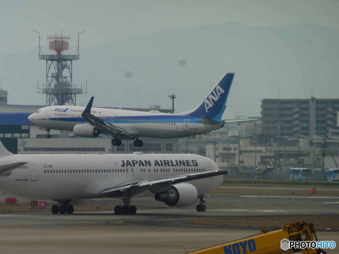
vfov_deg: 3.6
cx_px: 170
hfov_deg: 4.8
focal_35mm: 409
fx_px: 4005
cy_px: 127
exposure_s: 1/1000
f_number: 6
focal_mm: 73.1
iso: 200
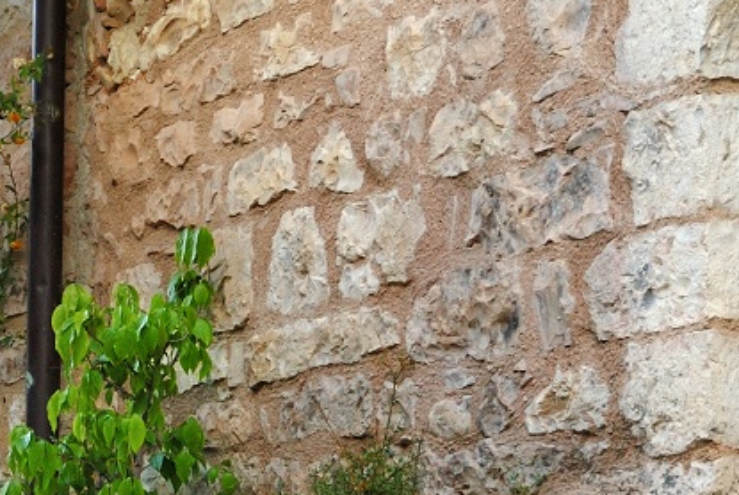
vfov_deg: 9.0
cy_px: 554
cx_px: -257
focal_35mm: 151
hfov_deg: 13.1
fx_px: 3104
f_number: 5
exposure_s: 1/80
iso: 100
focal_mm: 28
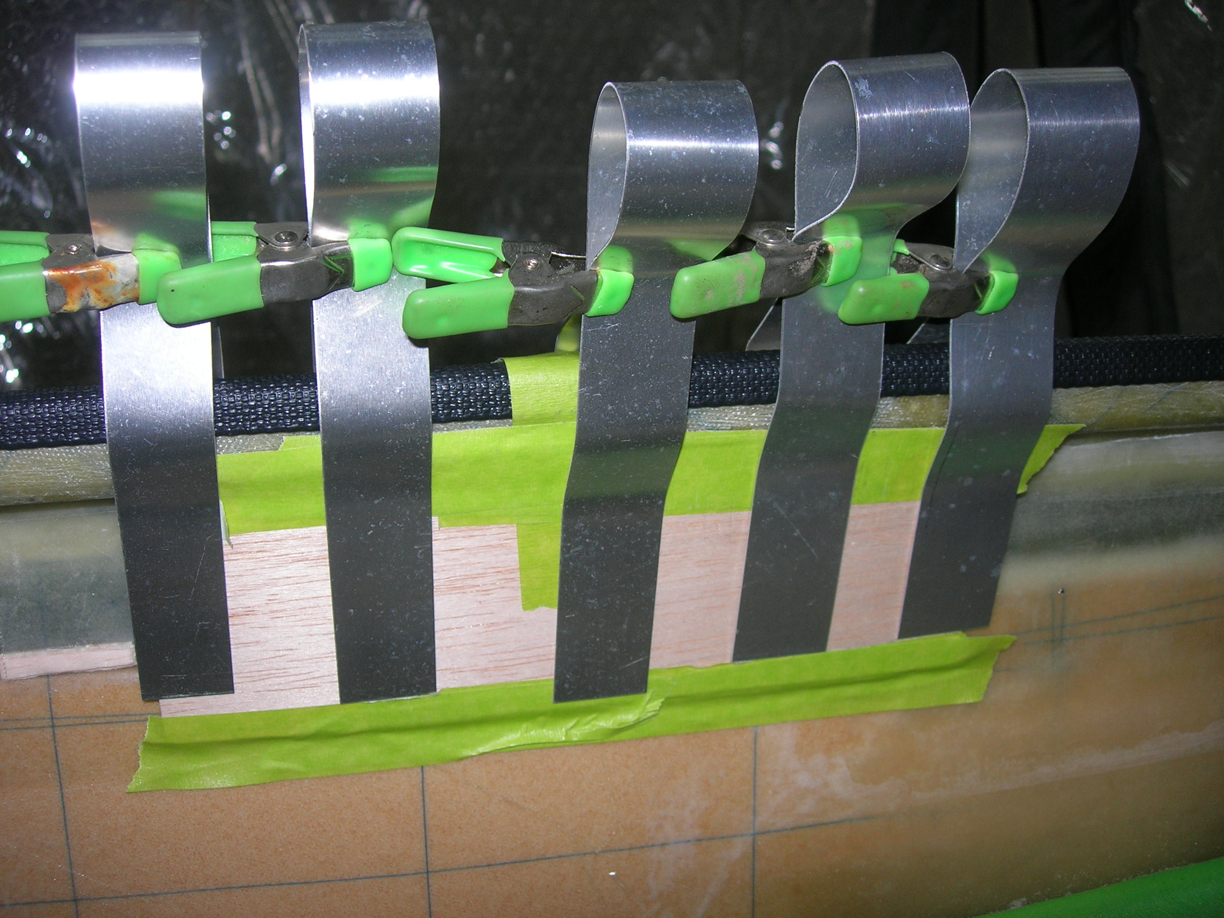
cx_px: 612
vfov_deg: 37.7
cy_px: 459
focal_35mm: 38
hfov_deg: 49.0
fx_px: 1344
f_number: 2.8
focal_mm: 7.8
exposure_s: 1/60.1
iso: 64
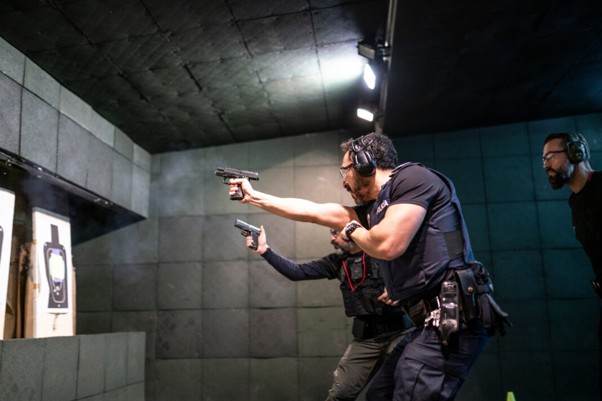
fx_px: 585
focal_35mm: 35
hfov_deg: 54.4
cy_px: 200
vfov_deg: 37.9
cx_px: 301
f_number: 1.4
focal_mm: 35
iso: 800
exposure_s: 1/400
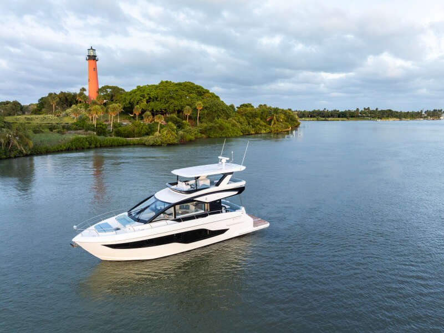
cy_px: 166
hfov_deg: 71.6
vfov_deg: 56.8
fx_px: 308
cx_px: 222
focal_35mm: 24
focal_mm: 12.29
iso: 200
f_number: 5
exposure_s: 1/200
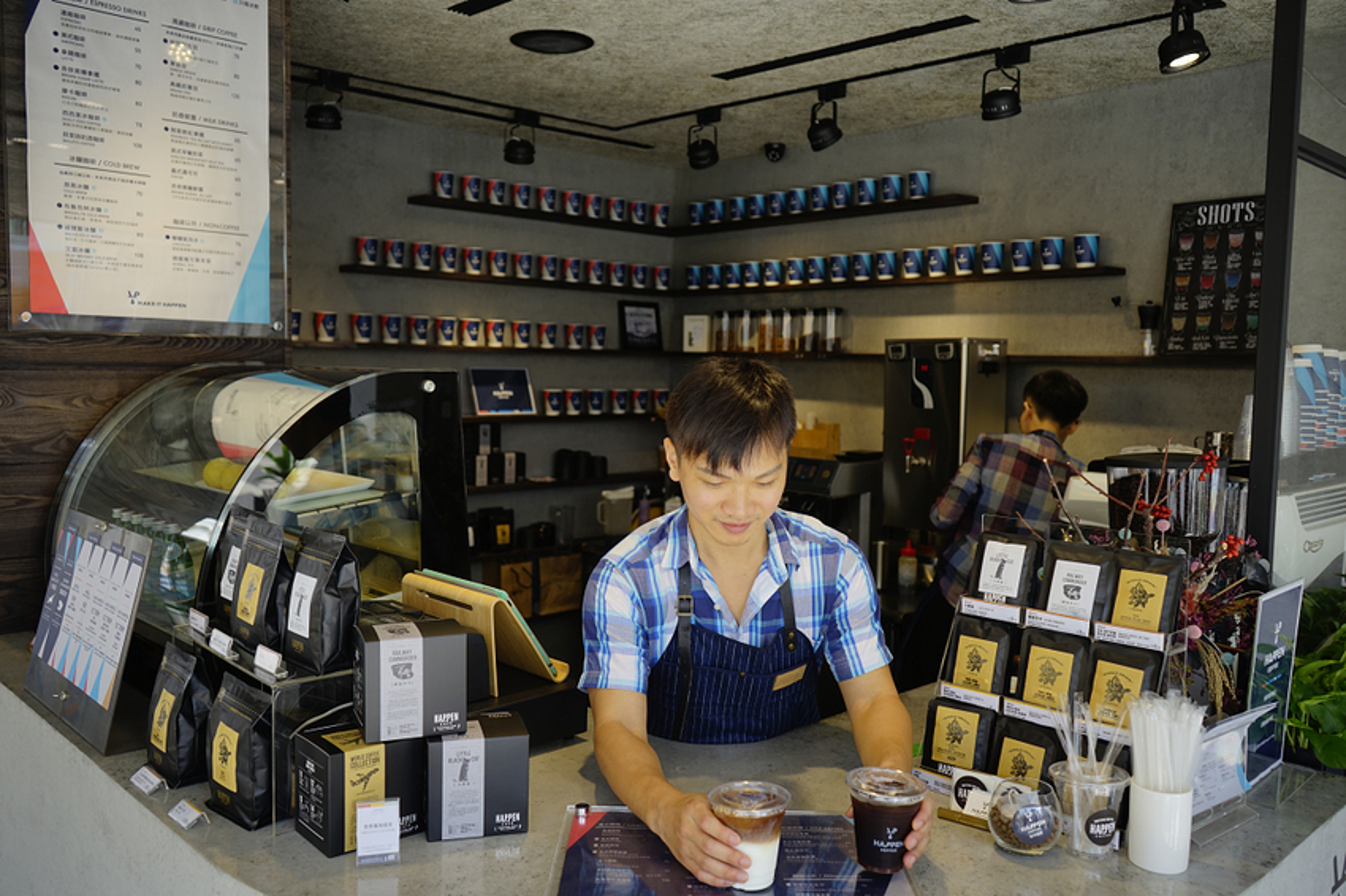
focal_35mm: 29
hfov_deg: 63.7
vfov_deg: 44.9
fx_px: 1084
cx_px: 673
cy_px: 448
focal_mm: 29
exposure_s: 1/80
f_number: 3.5
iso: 50
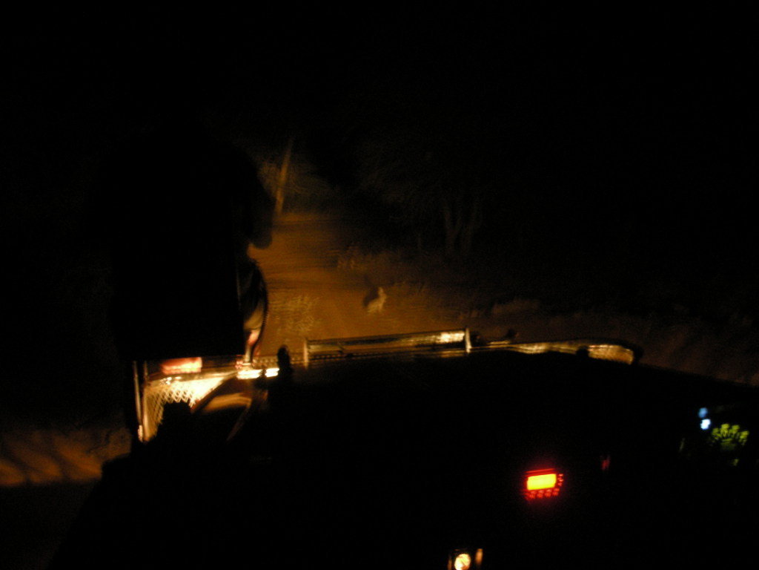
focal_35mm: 35
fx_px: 767
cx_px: 380
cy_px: 285
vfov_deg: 40.7
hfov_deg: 52.6
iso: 200
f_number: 3
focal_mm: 5.8
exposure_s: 2
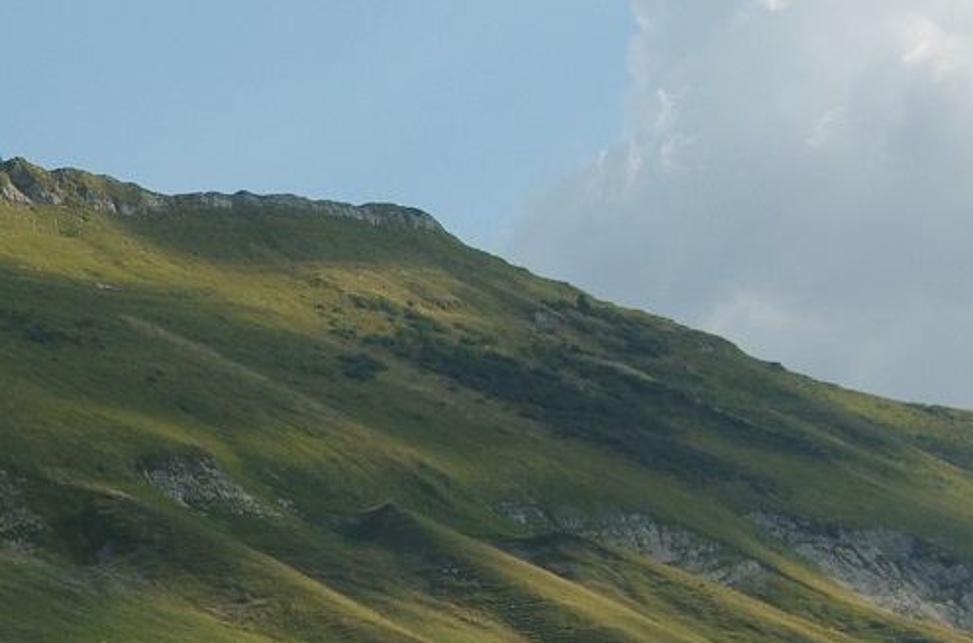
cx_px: -757
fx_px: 3424
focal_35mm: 127
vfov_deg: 10.7
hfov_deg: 14.3
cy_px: 467
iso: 200
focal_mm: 21
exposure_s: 1/80
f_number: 11
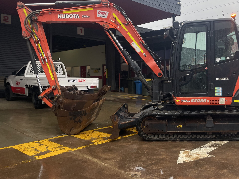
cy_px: 81
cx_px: 144
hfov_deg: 52.2
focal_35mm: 35
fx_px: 242
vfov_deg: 40.6
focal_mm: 4.2
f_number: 1.6
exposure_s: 1/711
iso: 32
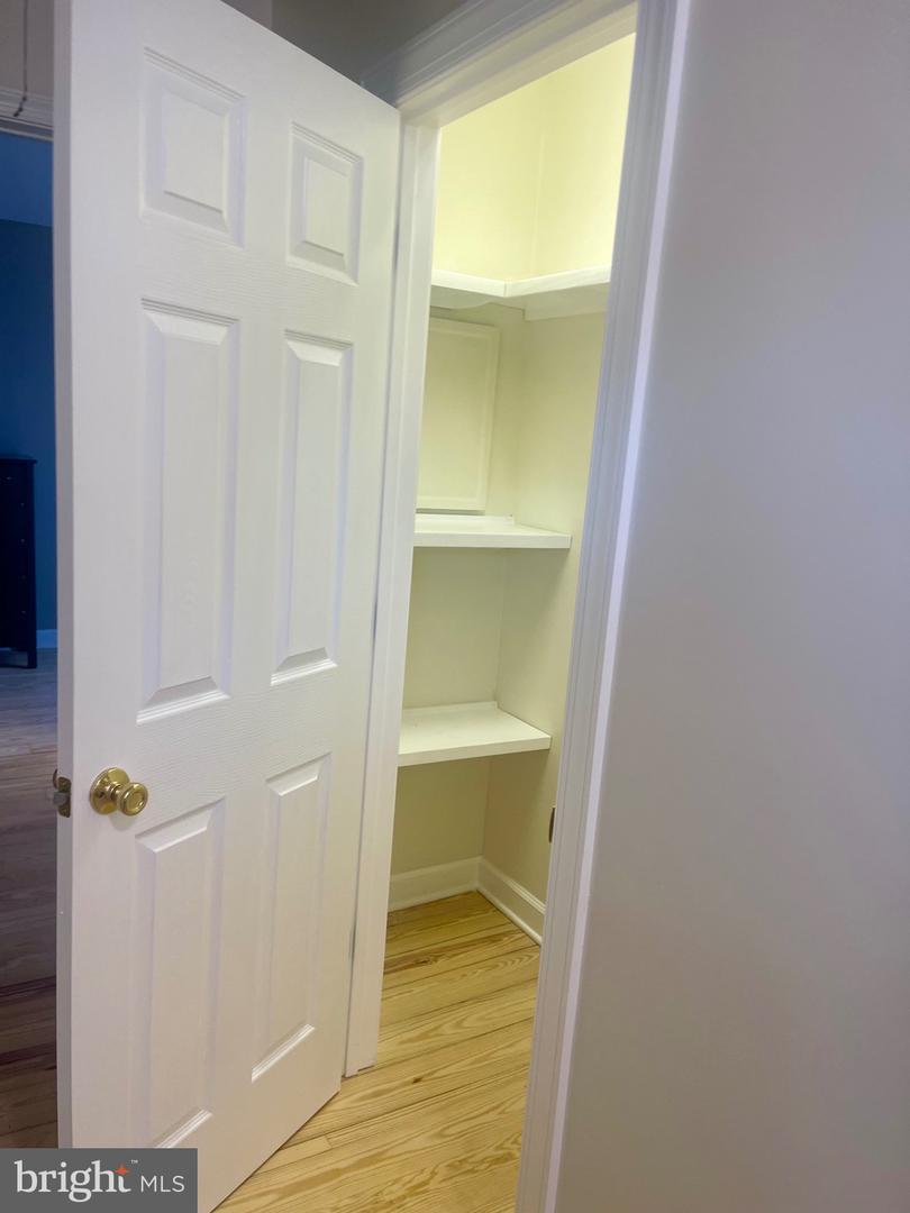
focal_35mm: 25
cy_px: 606
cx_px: 455
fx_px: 876
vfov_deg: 69.4
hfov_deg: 54.9
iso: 64
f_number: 1.6
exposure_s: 1/60
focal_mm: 5.1
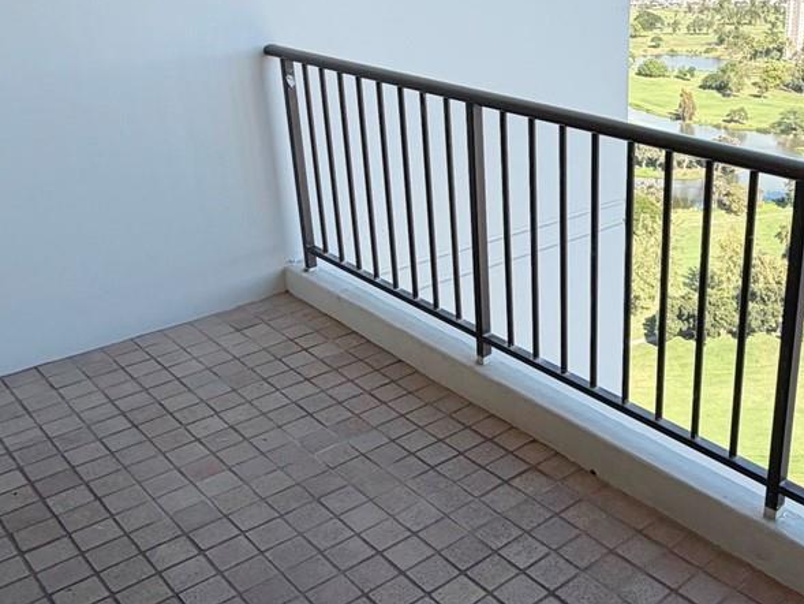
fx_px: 883
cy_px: 266
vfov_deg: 37.7
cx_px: 622
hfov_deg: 46.8
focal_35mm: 38
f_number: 2.2
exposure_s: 1/672
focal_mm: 2.22
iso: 40
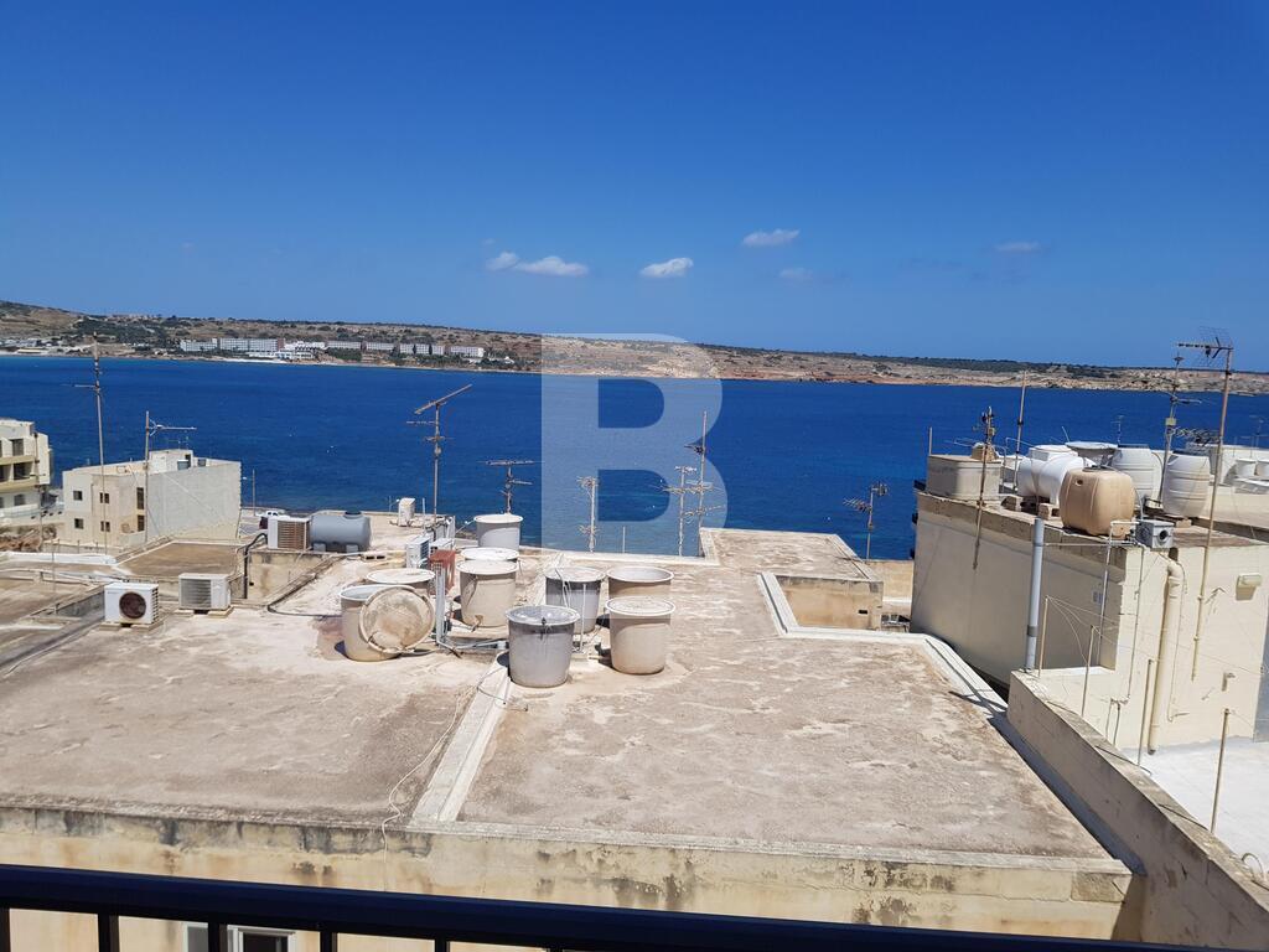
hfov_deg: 67.3
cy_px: 476
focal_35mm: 26
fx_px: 953
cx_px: 634
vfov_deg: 53.1
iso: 40
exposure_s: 1/4160
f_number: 1.7
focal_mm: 4.2
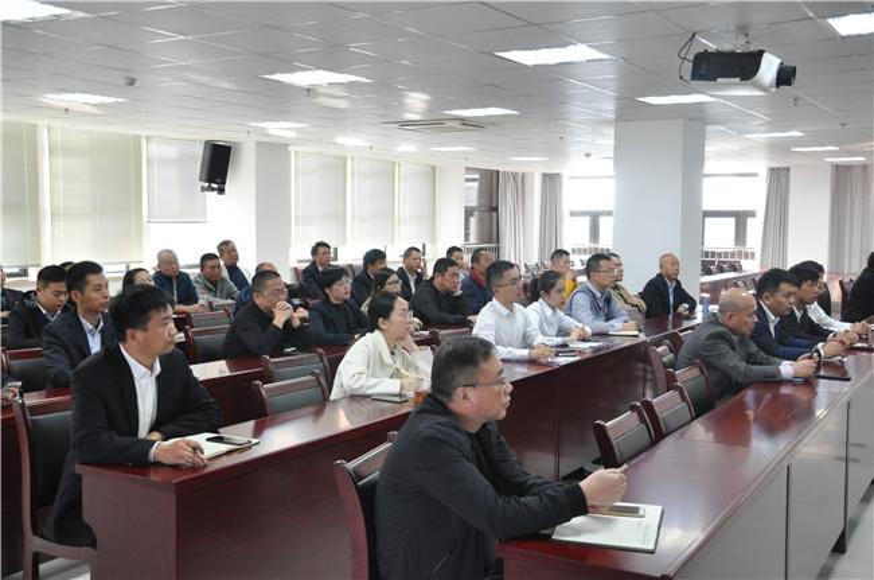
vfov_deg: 34.1
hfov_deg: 49.6
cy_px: 290
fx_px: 945
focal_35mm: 39
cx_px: 437
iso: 1000
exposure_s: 1/40
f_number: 6.3
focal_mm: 26
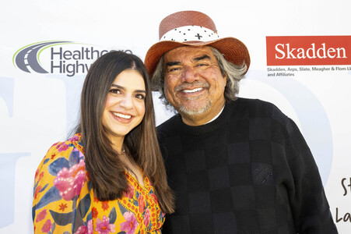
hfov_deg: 41.9
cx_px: 176
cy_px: 117
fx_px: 458
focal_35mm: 47
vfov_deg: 28.6
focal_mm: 47
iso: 400
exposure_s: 1/200
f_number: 5.6
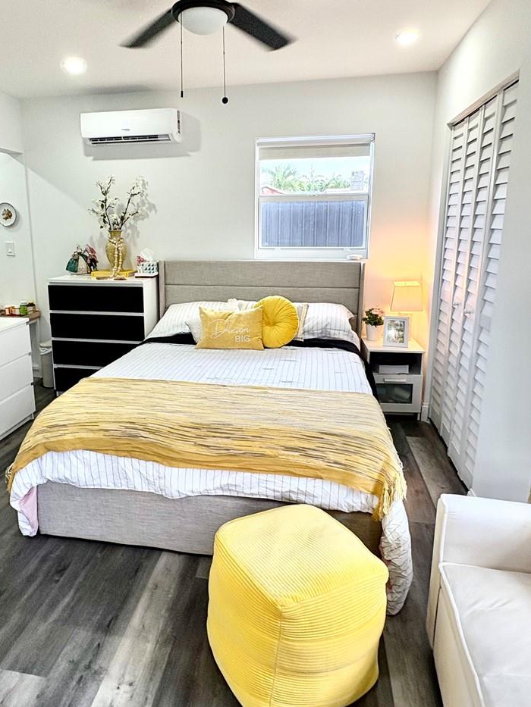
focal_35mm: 24
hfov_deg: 56.4
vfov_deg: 71.4
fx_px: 491
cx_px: 213
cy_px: 320
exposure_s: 1/120
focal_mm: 2.22
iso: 125
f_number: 2.2
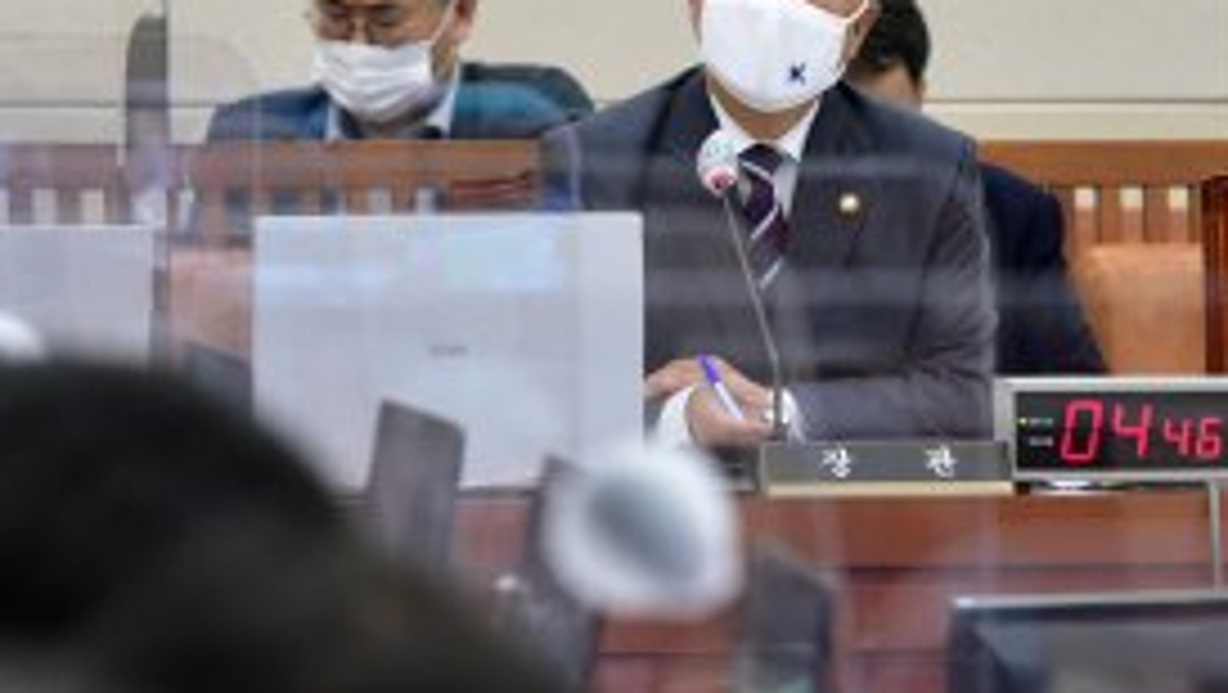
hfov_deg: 6.6
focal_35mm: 328
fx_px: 10688
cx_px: 585
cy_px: 482
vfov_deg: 3.7
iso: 3200
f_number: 5.6
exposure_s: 1/320
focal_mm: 150
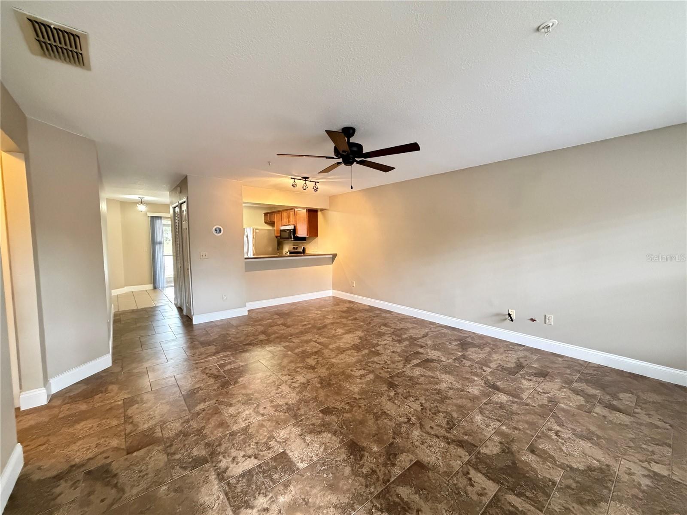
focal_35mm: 14
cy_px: 258
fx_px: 278
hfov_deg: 102.1
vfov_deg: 85.7
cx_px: 344
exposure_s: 1/60
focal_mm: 2.22
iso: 1000
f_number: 2.2
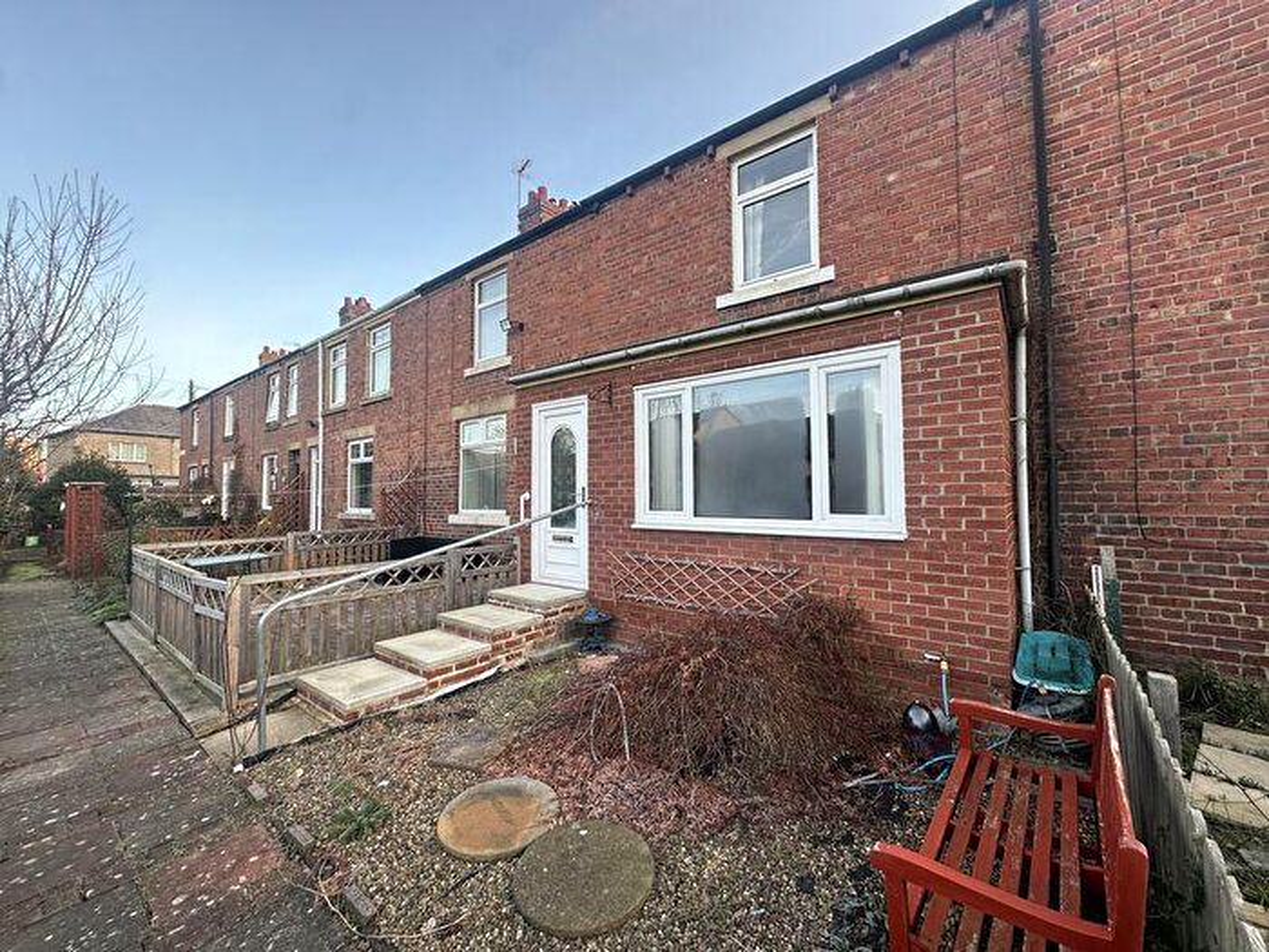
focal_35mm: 14
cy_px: 476
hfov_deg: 102.1
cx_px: 634
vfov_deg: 85.7
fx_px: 513
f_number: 2.2
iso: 40
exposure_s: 1/99
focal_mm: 2.22
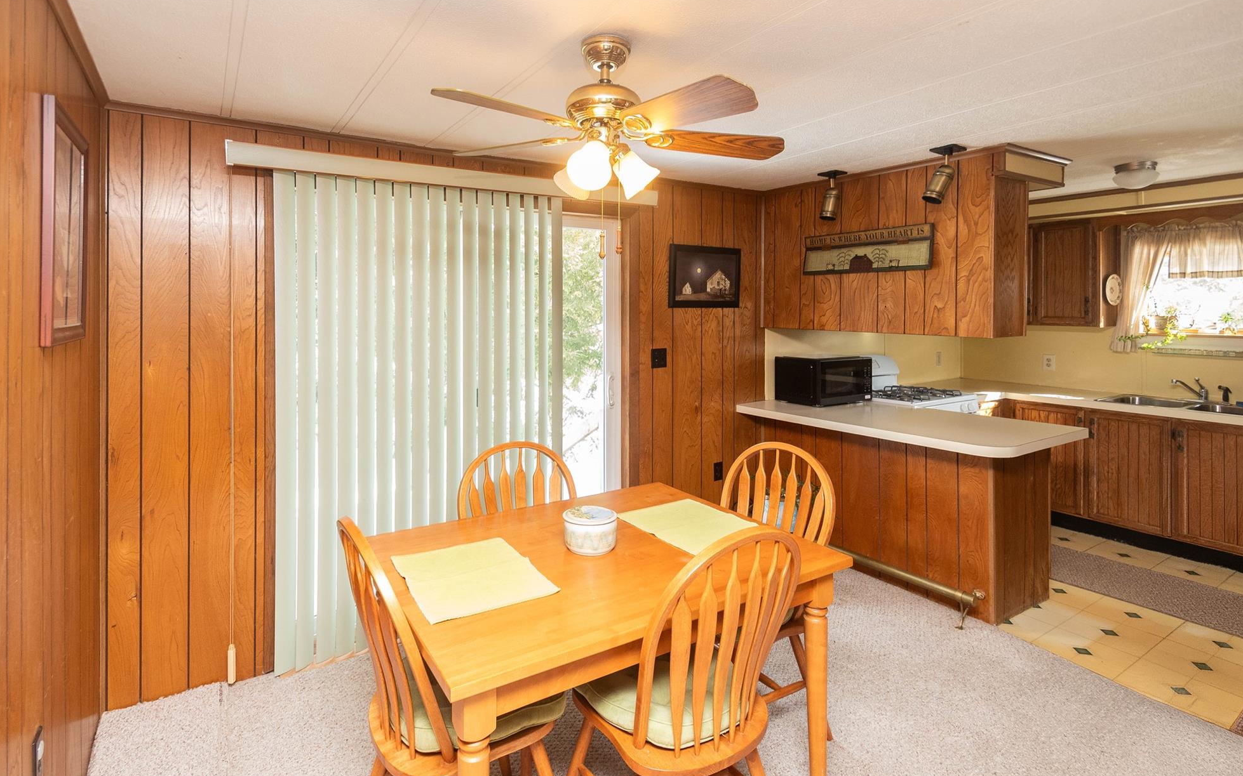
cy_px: 404
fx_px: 542
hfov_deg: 97.8
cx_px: 608
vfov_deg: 71.2
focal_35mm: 16
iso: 900
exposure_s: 1/60
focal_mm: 10
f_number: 5.6
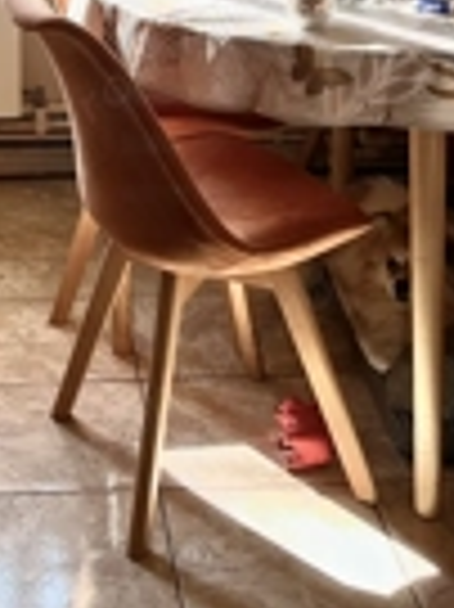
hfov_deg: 18.8
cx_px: 58
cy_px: -248
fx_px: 1349
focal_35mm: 77
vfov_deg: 22.0
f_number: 1.6
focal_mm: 5.1
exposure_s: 1/122
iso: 50
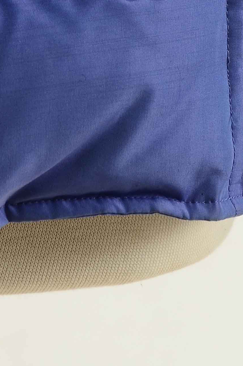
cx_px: 287
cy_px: -308
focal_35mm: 605
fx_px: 6151
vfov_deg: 3.4
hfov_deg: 2.3
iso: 160
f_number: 8
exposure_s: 1/80
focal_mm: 105
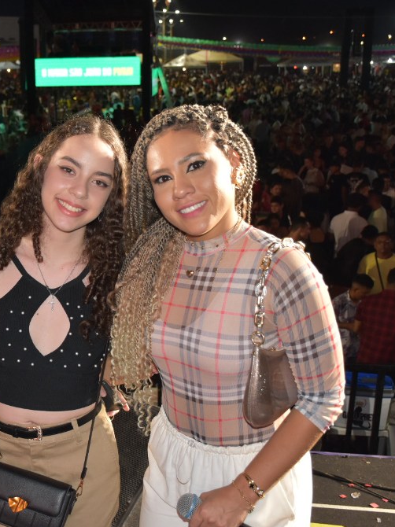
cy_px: 268
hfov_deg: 27.9
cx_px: 64
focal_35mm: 51
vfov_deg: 37.7
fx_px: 772
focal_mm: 23
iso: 900
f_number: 3.8
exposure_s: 1/60
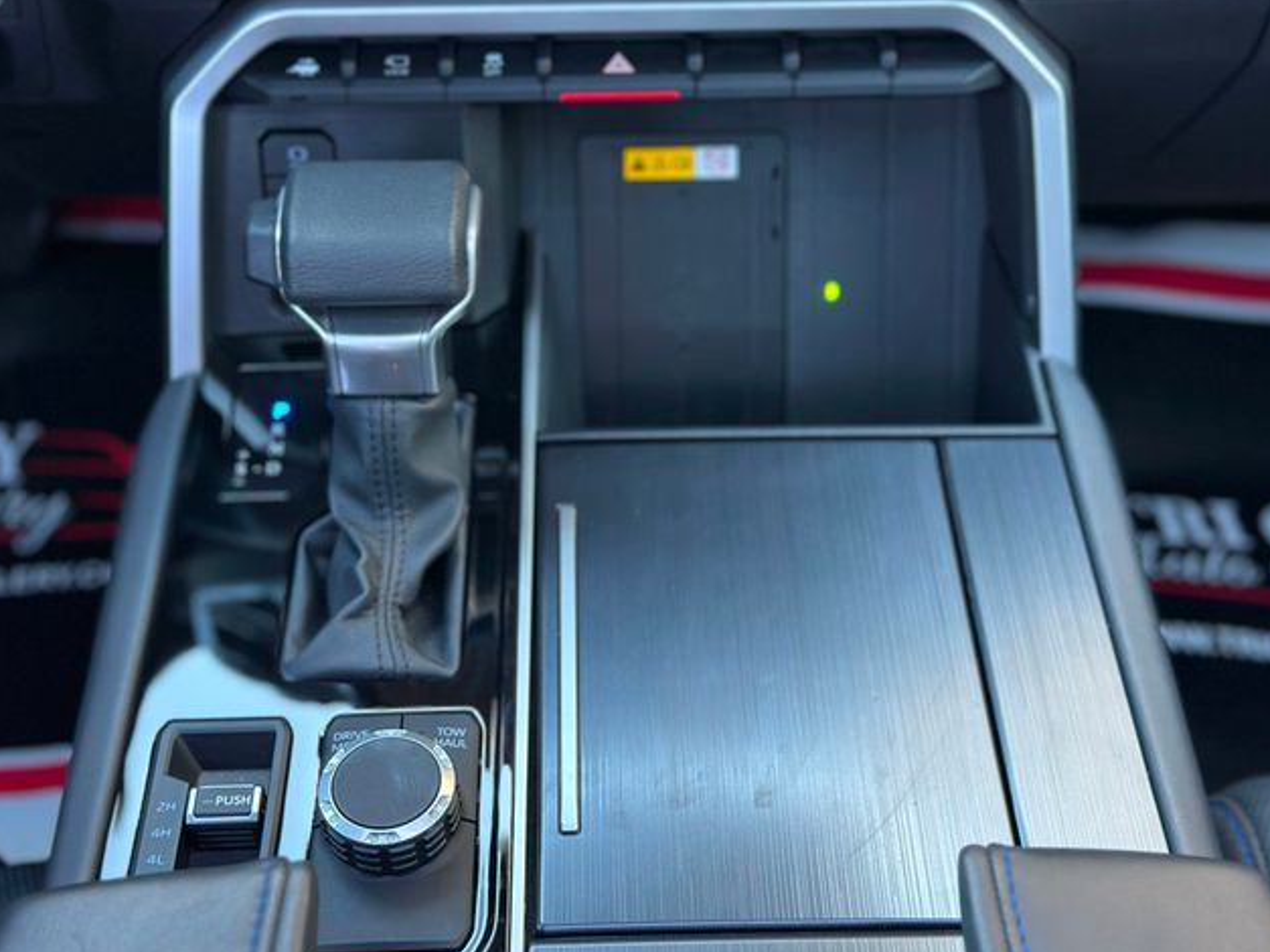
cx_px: 642
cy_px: 476
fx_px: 1797
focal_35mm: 49
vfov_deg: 29.7
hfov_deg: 38.9
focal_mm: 6.86
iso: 125
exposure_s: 1/69
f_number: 1.78
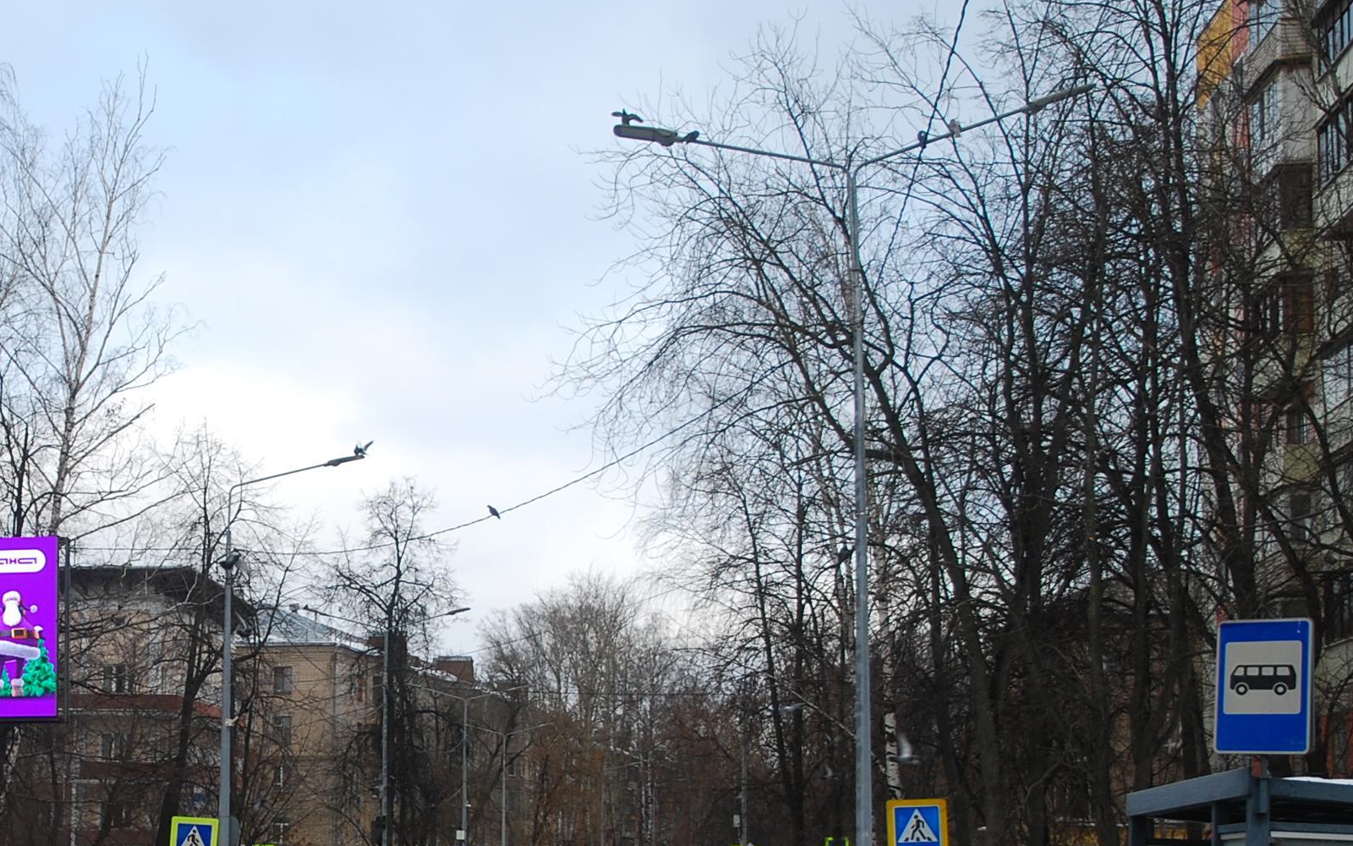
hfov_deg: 32.1
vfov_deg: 21.0
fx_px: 2249
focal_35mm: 61
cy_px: 685
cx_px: 184
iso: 160
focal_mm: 22
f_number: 4.5
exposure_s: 1/80
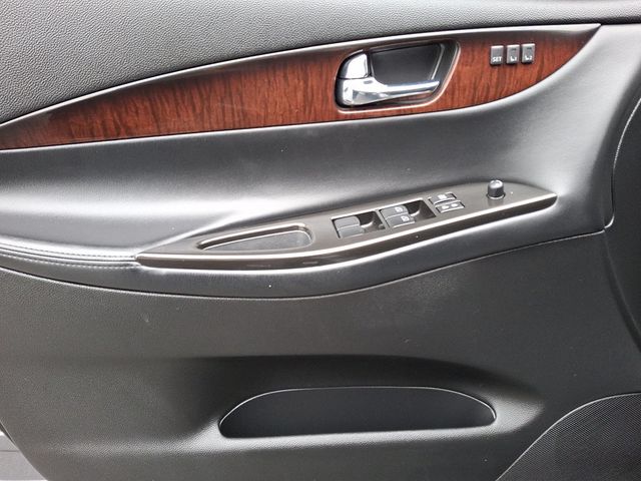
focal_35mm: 25
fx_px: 463
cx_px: 320
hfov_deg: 69.4
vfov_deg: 54.9
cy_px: 240
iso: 138
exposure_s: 1/50
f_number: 1.8
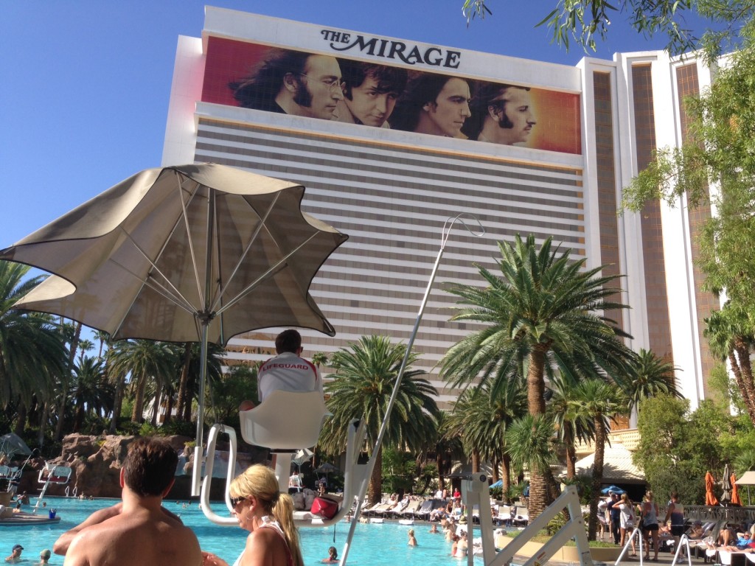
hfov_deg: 55.4
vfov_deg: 42.9
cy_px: 283
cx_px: 378
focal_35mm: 33
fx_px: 720
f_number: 2.4
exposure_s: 1/951
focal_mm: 4.12
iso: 50
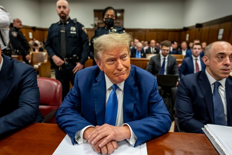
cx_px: 116
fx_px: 155
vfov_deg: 53.1
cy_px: 78
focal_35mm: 24
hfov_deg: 73.7
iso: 5000
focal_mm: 24
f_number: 2.8
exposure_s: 1/250
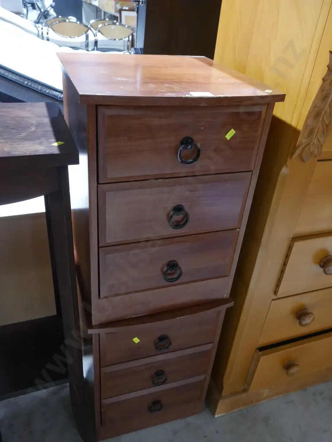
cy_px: 221
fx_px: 358
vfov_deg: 63.4
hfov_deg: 49.7
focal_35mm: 28
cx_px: 166
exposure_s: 1/60
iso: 2500
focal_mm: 14
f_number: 5.6
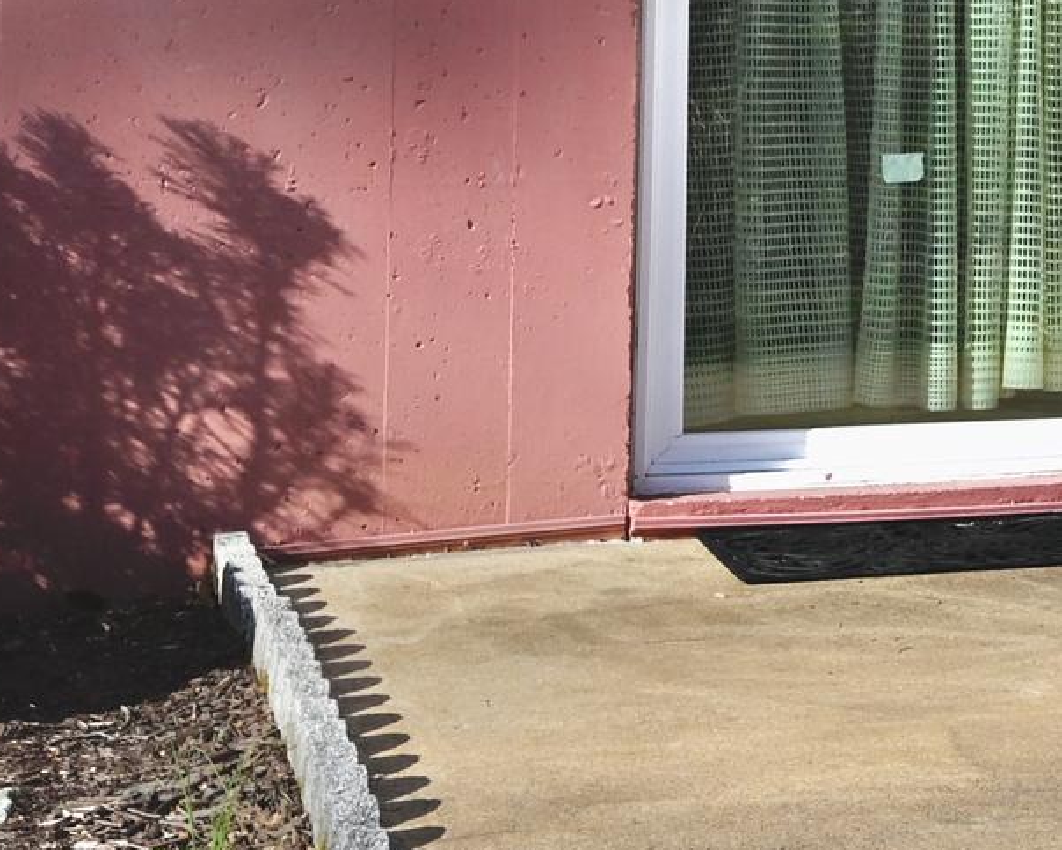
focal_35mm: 105
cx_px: 1408
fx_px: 3300
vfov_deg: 14.3
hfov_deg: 17.1
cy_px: -77
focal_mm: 22
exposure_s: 1/400
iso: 200
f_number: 10
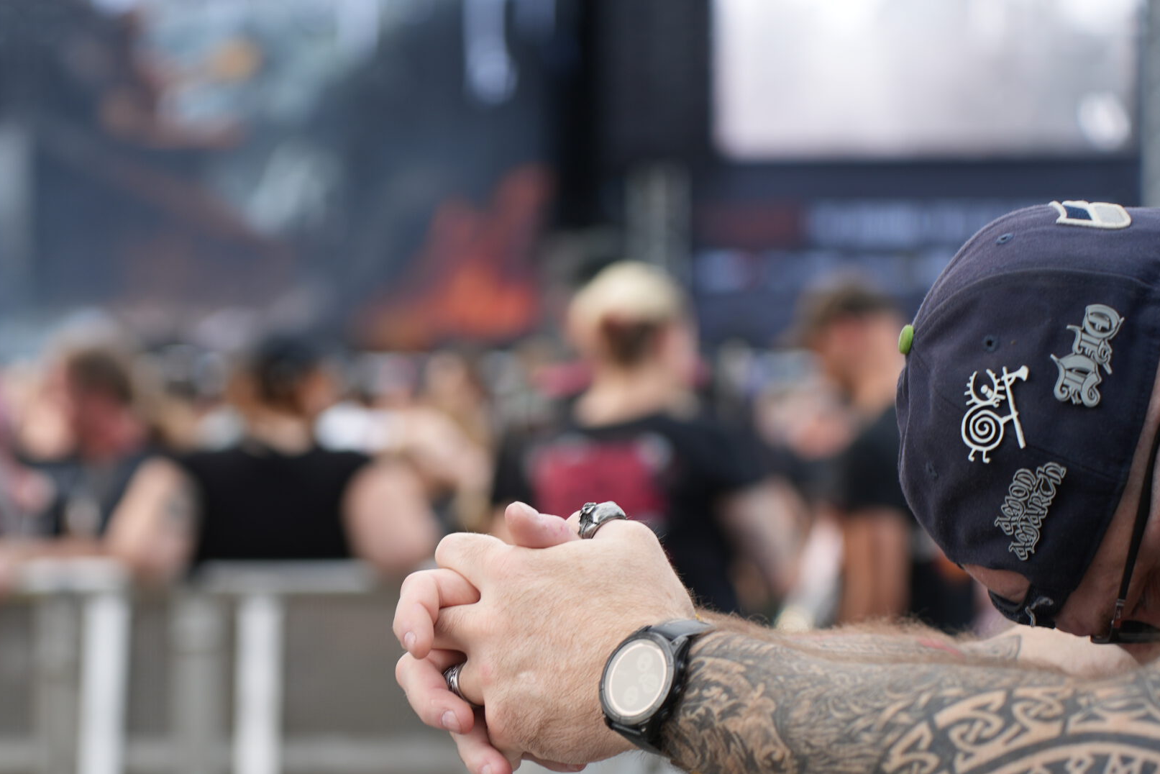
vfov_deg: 11.5
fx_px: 3835
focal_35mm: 119
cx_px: 314
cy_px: 551
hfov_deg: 17.1
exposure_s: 1/100
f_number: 3.2
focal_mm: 75
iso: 100
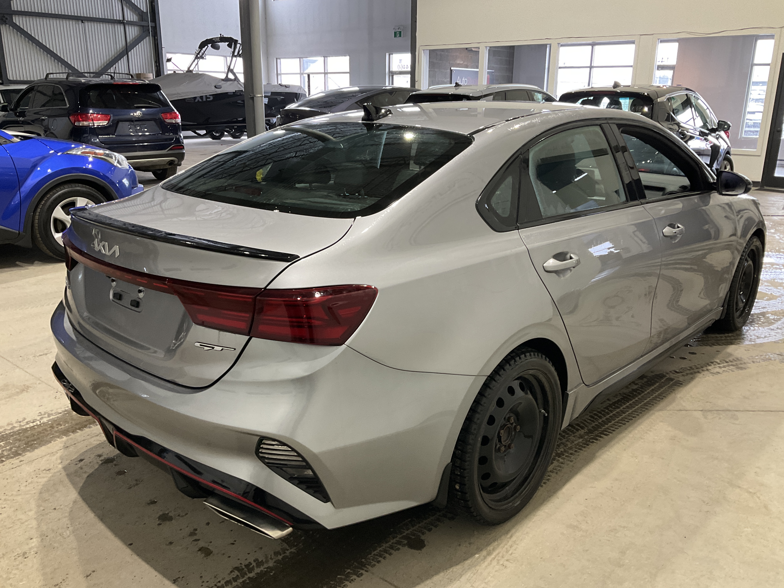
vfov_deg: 48.2
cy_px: 294
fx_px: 657
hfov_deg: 61.7
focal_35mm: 29
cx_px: 392
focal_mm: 3
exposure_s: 1/60
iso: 100
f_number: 1.8
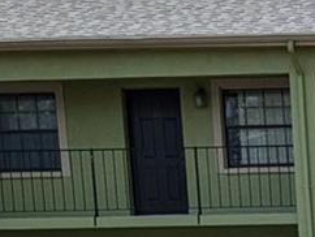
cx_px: 817
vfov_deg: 8.9
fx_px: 1439
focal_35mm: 158
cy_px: 461
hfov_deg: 10.4
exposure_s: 1/1335
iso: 21
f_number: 1.68
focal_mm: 6.9
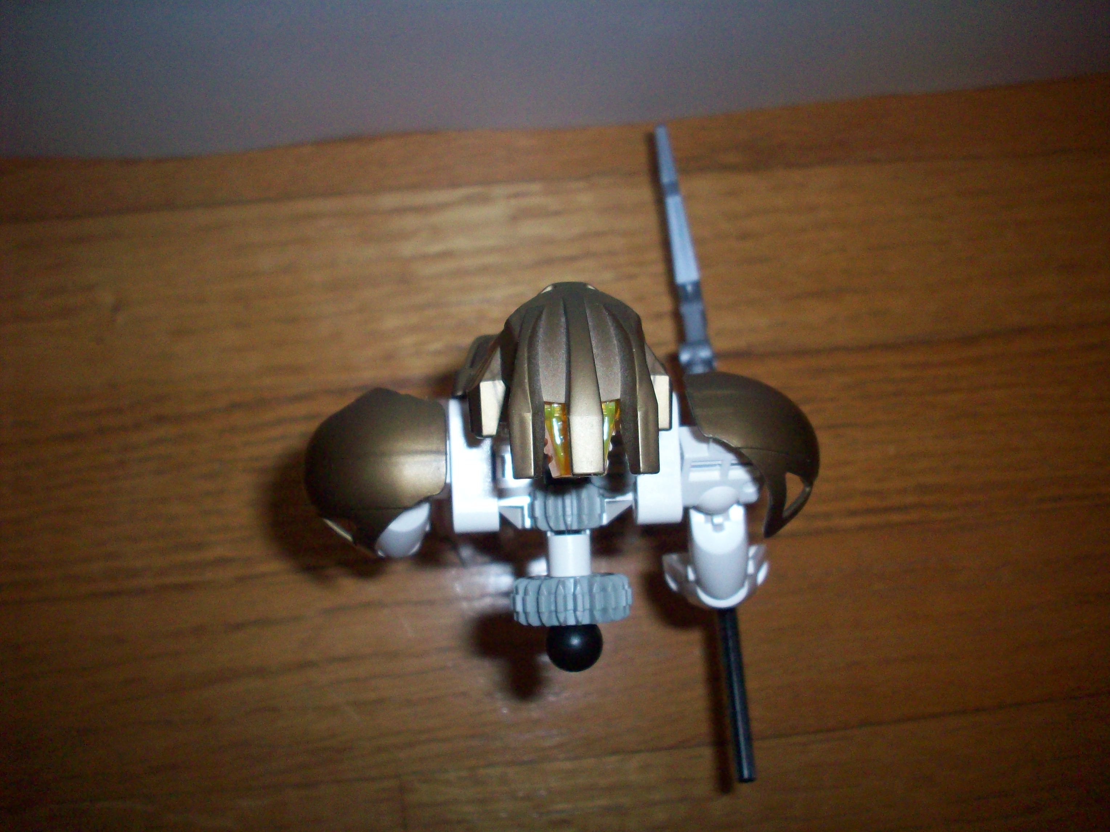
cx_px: 555
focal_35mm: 37
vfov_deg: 38.7
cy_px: 416
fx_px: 1186
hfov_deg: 50.1
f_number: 2.8
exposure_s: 1/64
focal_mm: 6.2
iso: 160
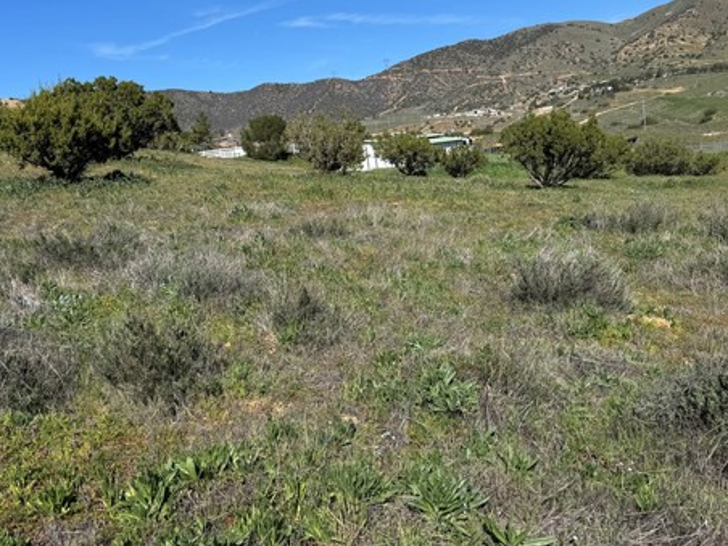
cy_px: 256
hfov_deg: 54.0
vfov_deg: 41.8
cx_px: 367
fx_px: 715
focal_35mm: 34
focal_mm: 6.76
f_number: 1.78
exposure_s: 1/4608
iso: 80
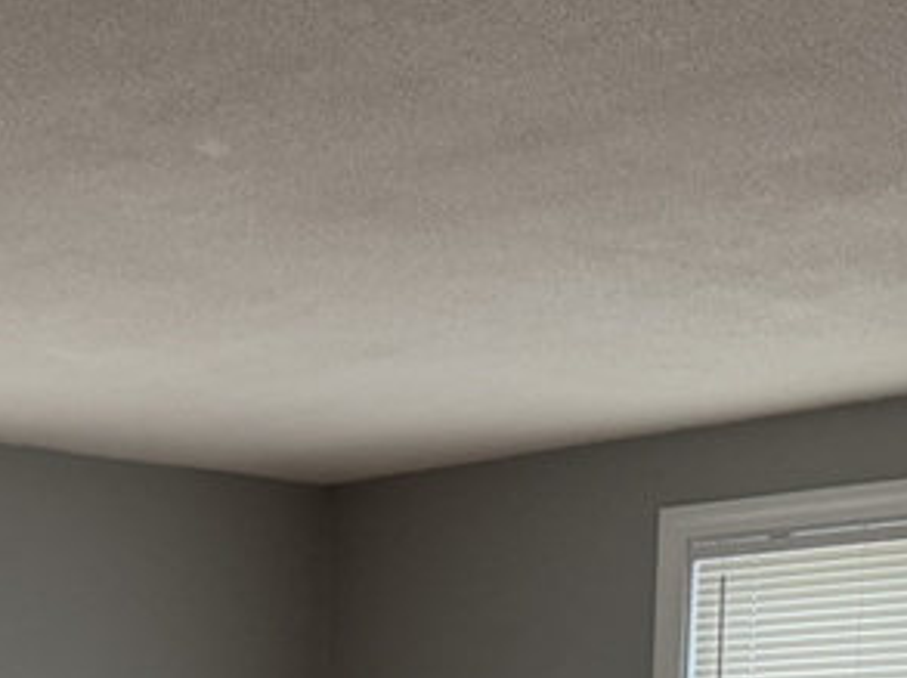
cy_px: 1062
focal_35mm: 84
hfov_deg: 22.9
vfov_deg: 15.9
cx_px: 145
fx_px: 2198
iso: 250
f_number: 1.78
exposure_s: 1/60
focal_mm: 6.76
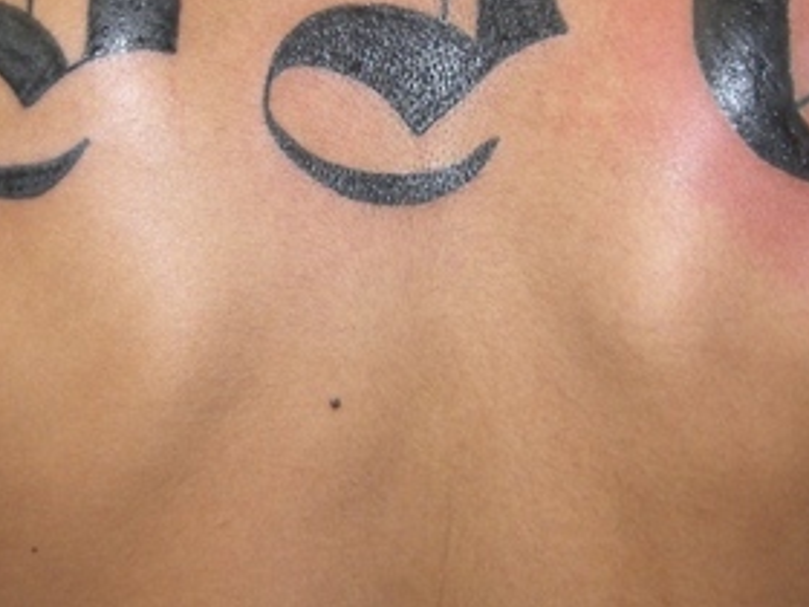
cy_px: 104
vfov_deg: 16.8
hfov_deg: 22.5
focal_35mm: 87
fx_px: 2033
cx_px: 393
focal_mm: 6.2
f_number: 2.7
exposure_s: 1/60
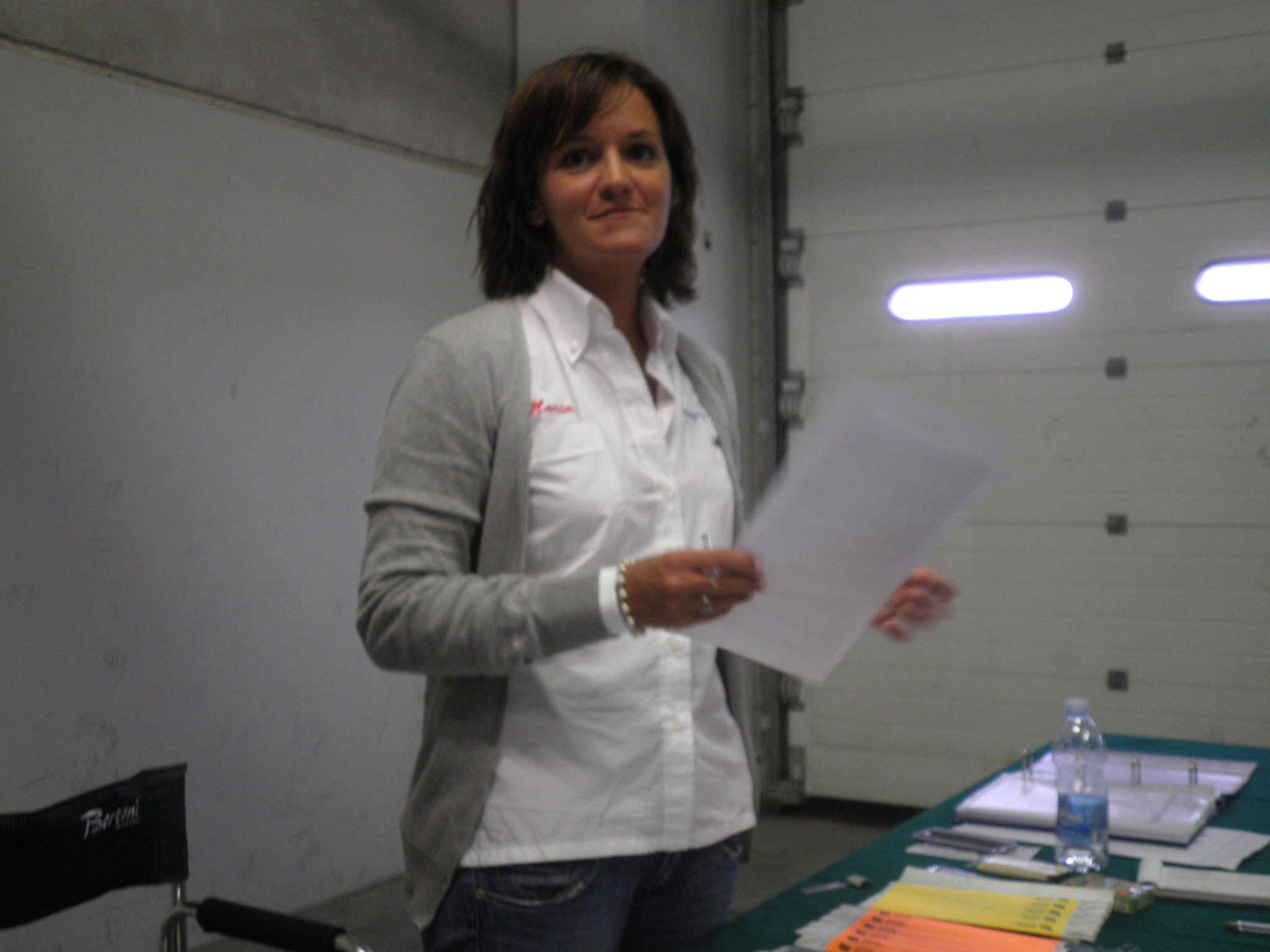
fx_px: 1578
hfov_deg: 43.9
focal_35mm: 43
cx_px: 635
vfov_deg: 33.6
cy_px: 476
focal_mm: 7.6
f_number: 3.4
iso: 160
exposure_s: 1/15
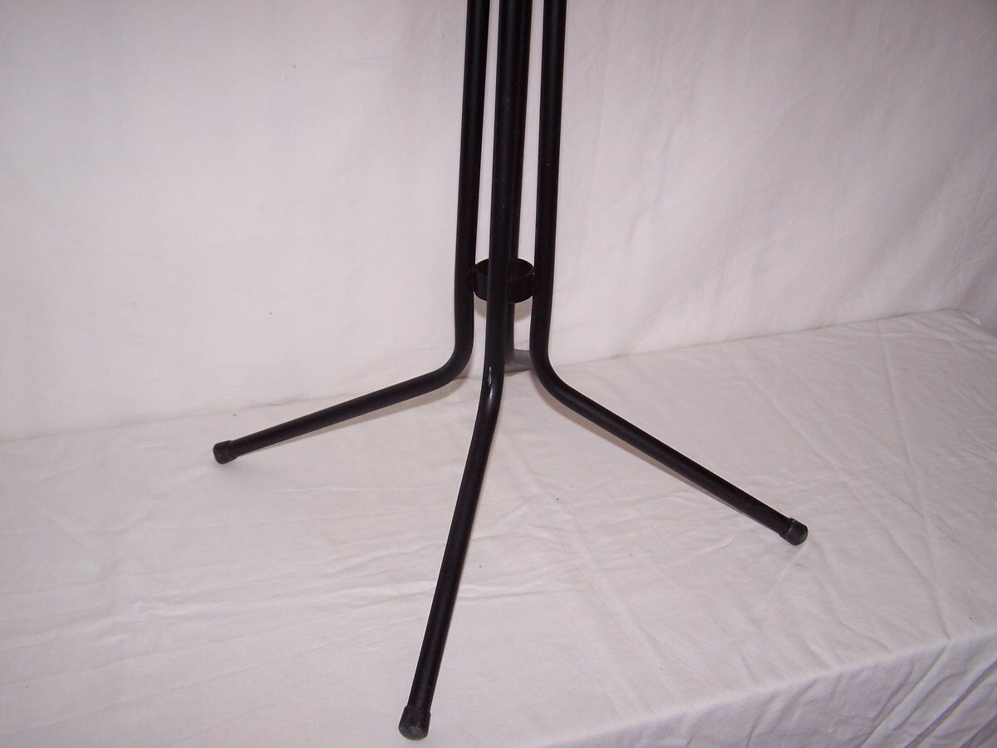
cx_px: 498
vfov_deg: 37.7
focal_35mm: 38
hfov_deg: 49.0
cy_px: 374
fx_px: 1094
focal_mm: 6.3
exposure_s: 1/60
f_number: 2.8
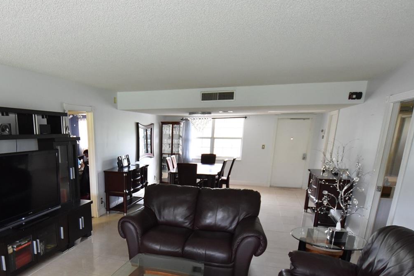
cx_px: 138
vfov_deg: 50.1
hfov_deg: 71.6
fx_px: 276
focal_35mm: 24
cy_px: 218
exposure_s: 1/60
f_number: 3.5
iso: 1400
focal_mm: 10
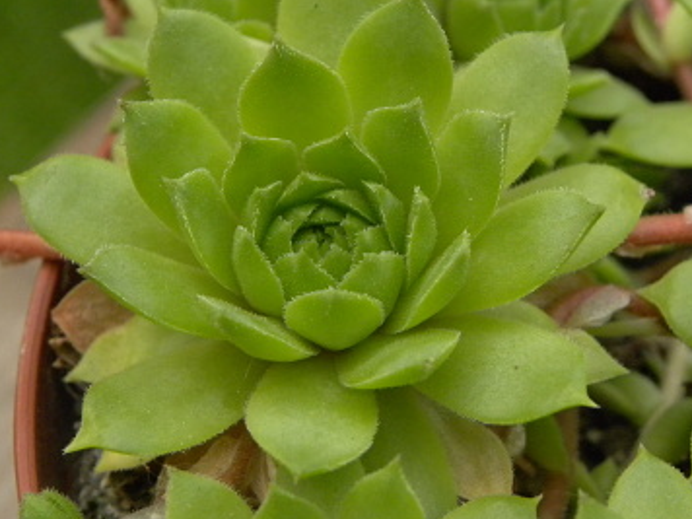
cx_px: 329
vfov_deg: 14.6
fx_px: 2019
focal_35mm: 101
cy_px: 208
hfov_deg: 19.4
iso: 400
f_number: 4
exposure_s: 1/125
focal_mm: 13.4
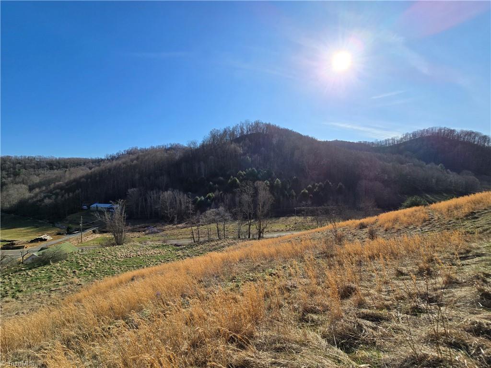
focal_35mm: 13
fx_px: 184
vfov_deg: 89.9
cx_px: 246
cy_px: 184
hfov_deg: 106.2
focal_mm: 2.2
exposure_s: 1/3809
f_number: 2.2
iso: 50
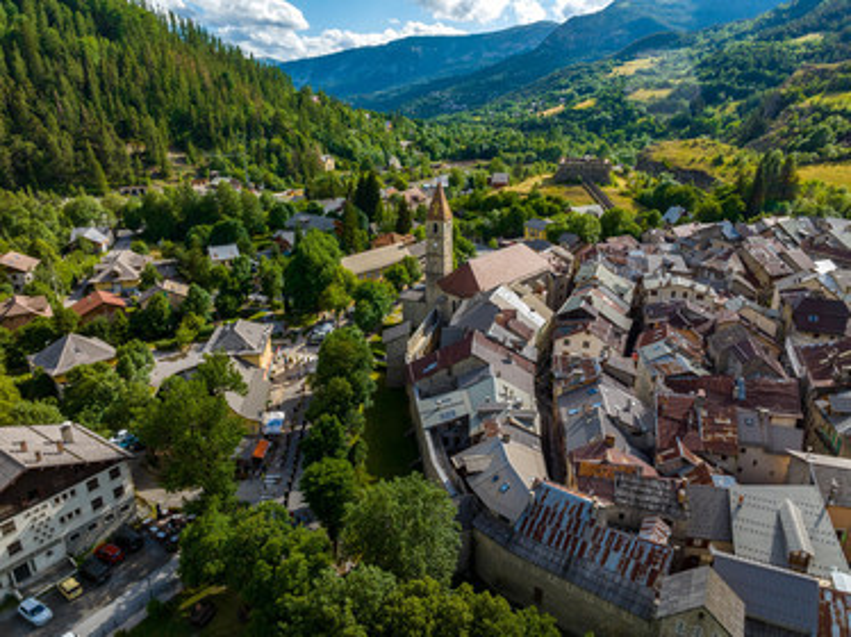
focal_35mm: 24
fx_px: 590
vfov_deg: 56.8
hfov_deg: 71.6
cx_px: 426
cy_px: 318
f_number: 11
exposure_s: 1/200
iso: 200
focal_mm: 12.3
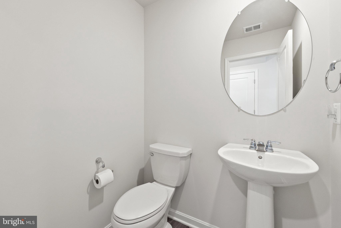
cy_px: 114
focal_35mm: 15
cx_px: 170
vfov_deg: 77.3
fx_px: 142
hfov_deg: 100.4
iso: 800
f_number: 8
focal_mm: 10
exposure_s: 1/4
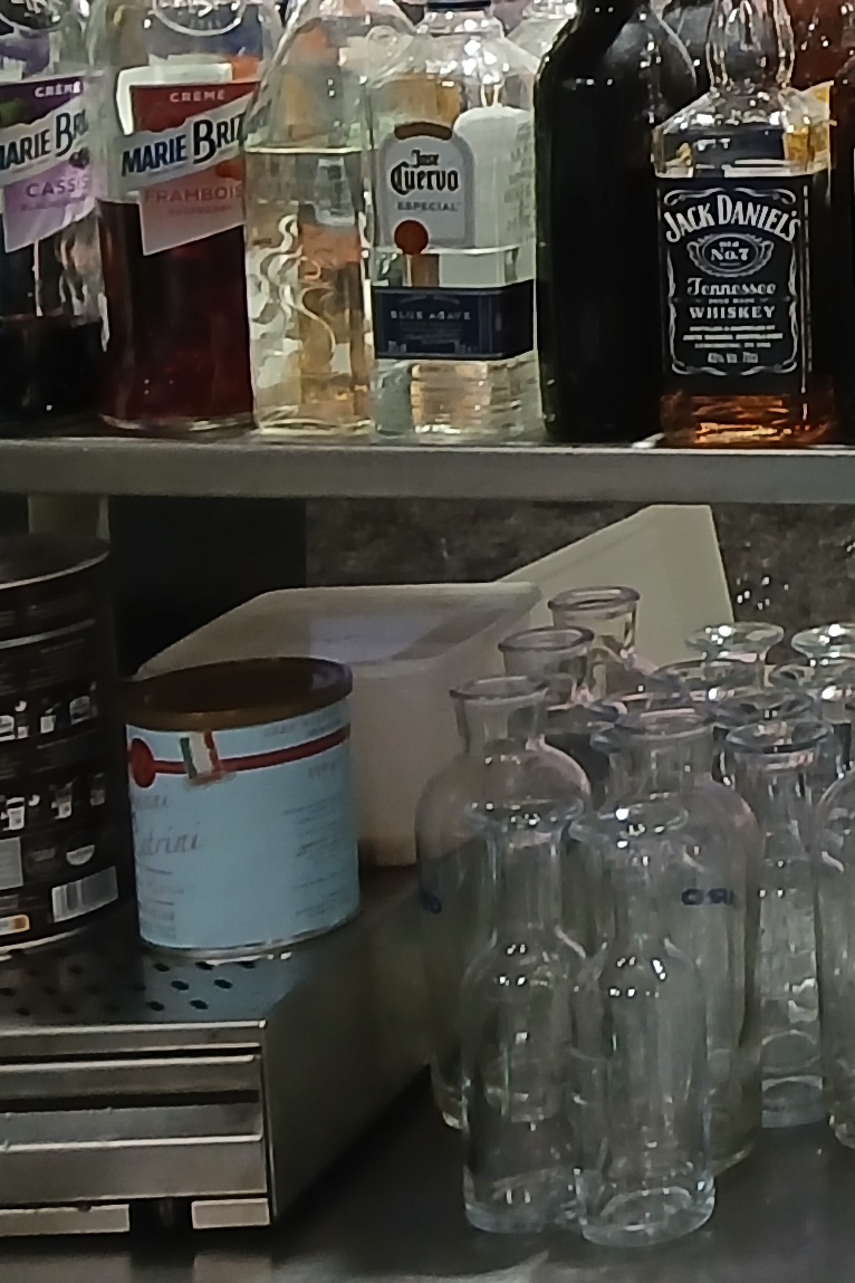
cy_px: -50
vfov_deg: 20.5
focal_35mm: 96
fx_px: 3420
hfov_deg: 11.4
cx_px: 2148
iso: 200
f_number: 1.8
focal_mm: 3.98
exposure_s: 1/30
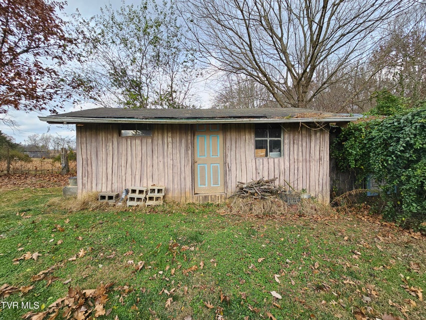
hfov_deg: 106.2
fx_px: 160
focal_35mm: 13
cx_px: 213
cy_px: 160
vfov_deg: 89.9
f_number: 2.2
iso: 64
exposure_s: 1/292
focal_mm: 2.2
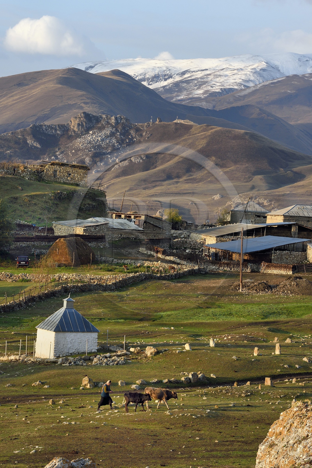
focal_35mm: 135
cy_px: 234
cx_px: 156
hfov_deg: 10.2
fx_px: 1756
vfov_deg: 15.2
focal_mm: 135
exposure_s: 1/250
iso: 800
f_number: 14
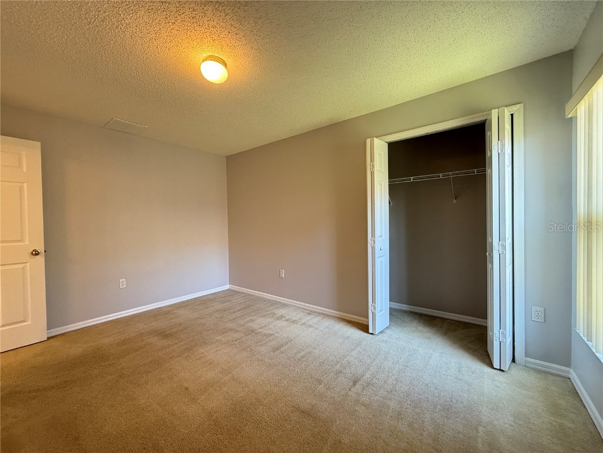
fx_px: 244
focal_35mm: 14
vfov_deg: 85.7
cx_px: 302
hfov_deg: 102.1
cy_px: 226
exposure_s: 1/60
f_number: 2.2
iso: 320
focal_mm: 2.22
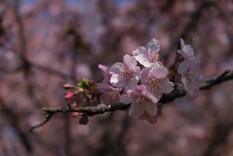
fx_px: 537
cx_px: 116
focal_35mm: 83
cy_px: 78
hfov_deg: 24.5
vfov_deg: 16.5
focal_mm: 55
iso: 200
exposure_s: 1/1400
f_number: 4
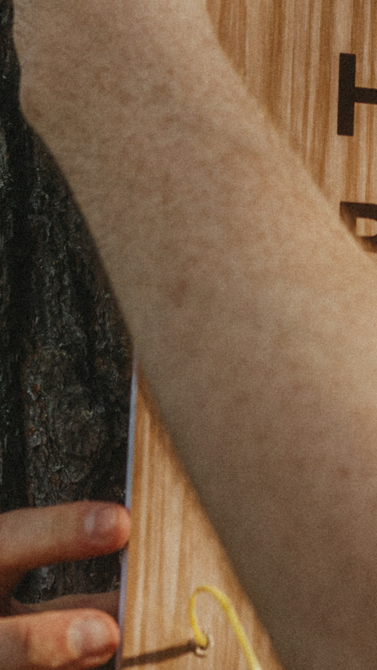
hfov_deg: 9.0
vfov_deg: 15.5
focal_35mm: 134
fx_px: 2372
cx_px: 478
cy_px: -125
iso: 250
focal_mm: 29
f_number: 3.5
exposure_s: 1/400
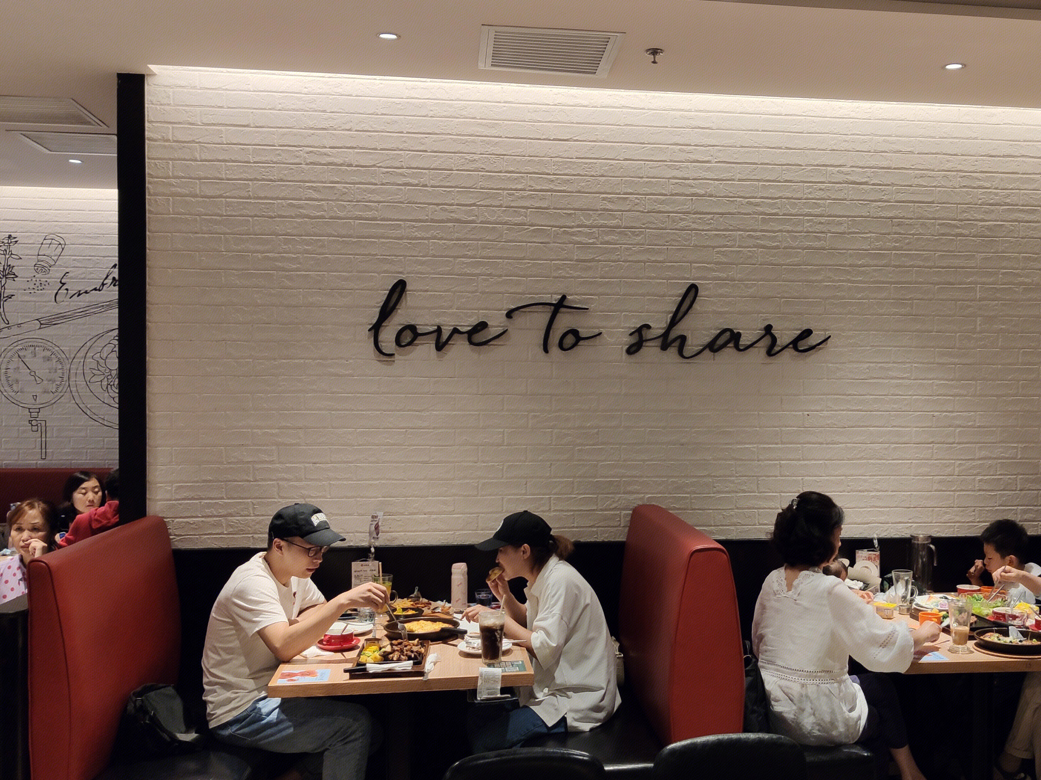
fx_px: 1083
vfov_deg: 39.7
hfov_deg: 50.9
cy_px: 404
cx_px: 640
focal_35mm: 36
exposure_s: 1/50
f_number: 1.75
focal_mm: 4.75
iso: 371
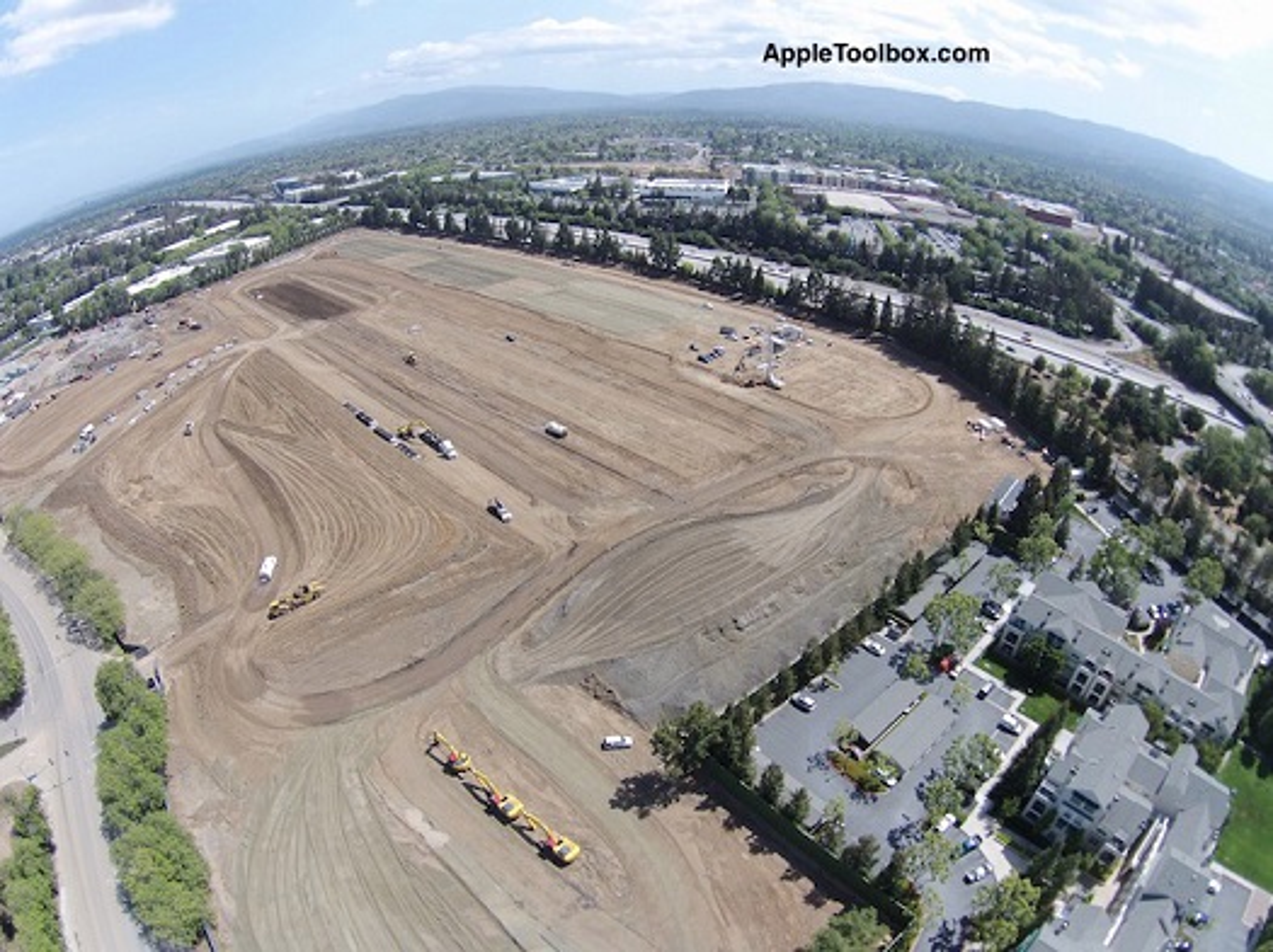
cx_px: 636
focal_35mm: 28
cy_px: 476
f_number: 2.8
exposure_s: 1/1512
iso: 100
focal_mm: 5
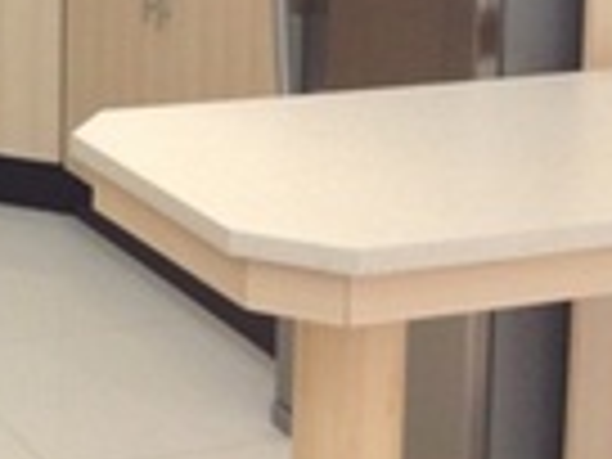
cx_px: -146
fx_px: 2086
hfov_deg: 16.0
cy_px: -187
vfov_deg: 12.1
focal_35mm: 118
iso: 125
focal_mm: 4.28
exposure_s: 1/20
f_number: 2.4
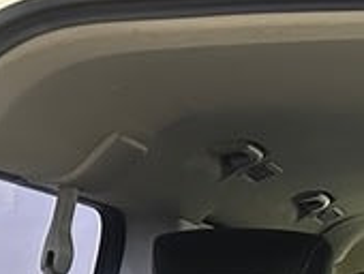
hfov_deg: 14.4
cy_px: 682
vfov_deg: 10.1
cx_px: 561
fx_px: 1337
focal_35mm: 127
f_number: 1.78
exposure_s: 1/50
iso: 800
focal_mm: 6.86
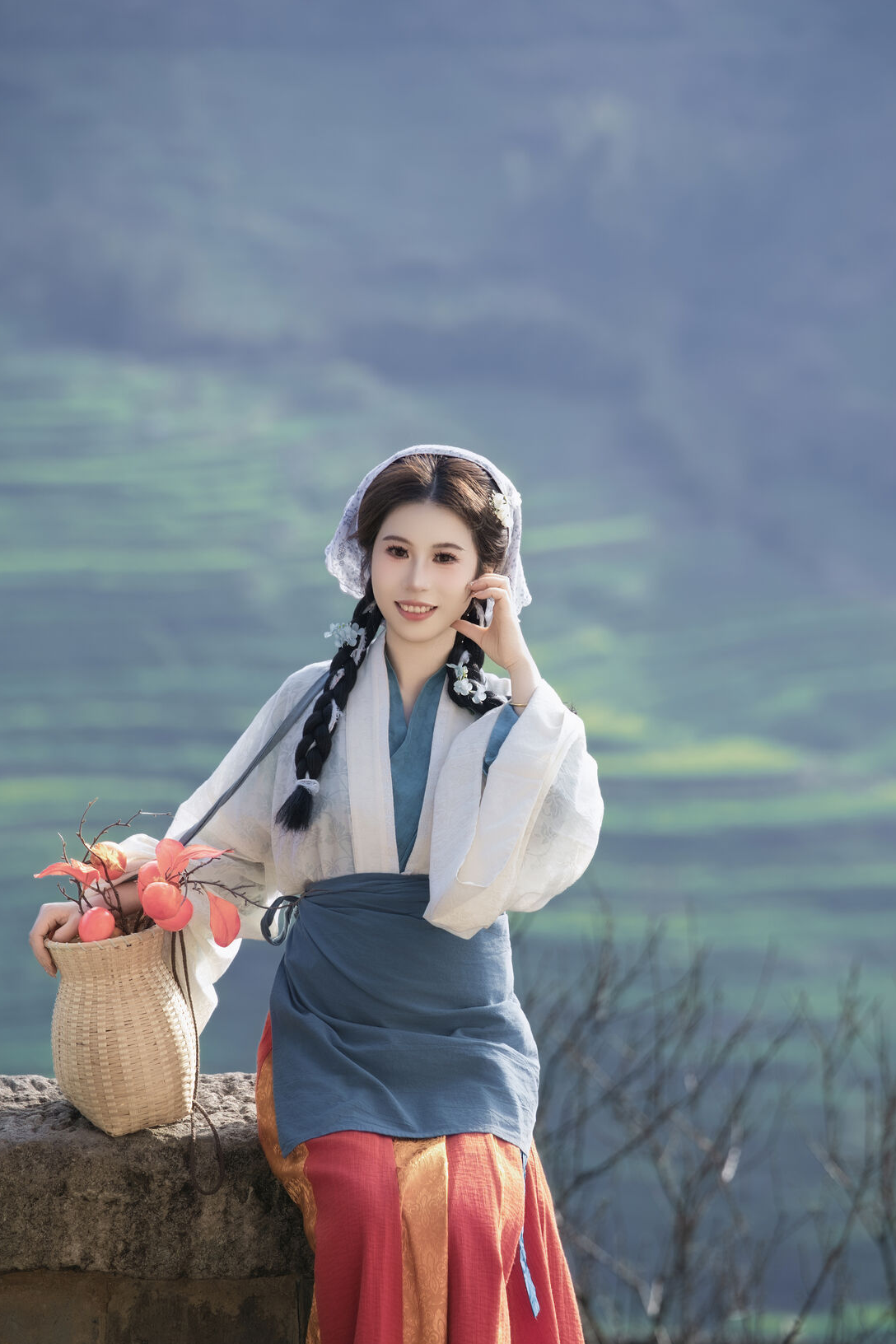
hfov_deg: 8.5
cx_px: 471
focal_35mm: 161
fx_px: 6010
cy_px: 726
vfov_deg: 12.8
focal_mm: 146
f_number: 4
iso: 64
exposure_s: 1/160
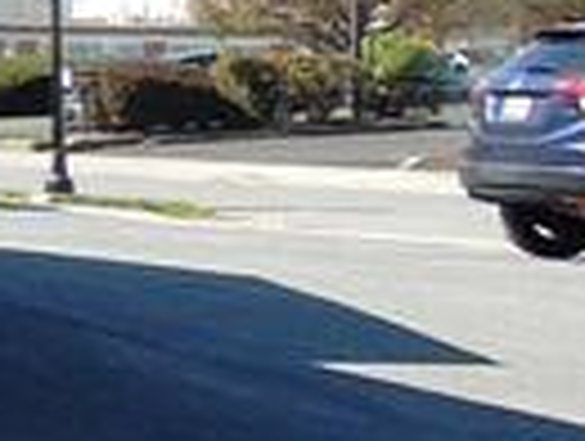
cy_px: -22
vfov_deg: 6.1
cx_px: -1656
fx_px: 4131
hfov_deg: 6.6
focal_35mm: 244
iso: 100
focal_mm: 5.6
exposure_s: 1/400
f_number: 3.6
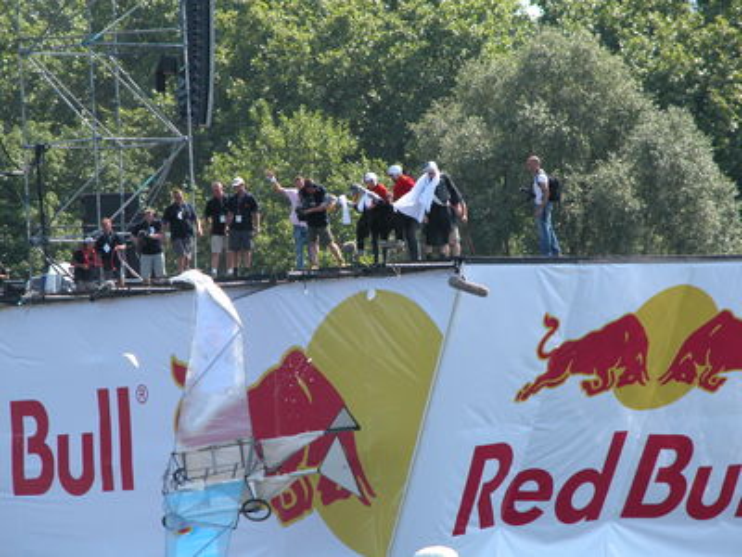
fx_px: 6002
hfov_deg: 7.1
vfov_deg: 5.3
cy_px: 278
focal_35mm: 280
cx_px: 371
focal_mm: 71.2
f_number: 5.3
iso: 100
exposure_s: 1/229
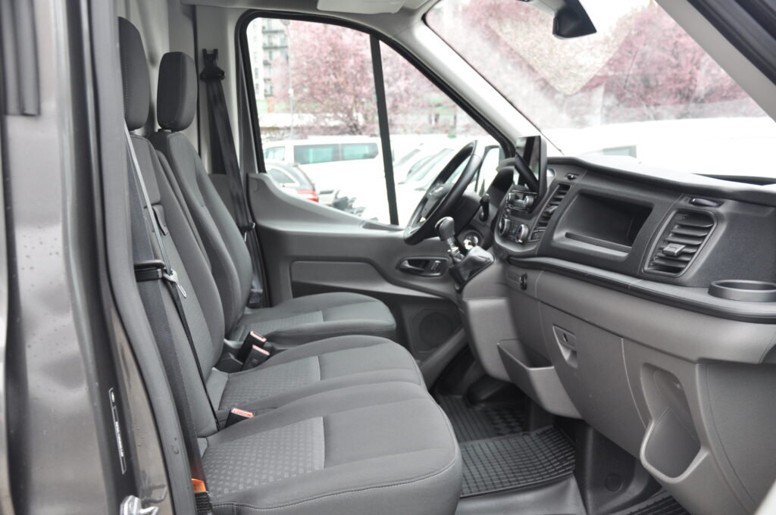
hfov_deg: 53.2
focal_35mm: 36
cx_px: 388
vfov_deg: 36.8
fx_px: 775
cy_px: 258
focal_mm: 24
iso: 400
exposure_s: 1/80
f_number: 4.5
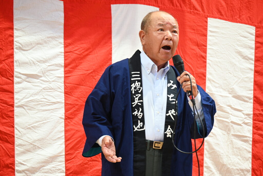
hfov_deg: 8.3
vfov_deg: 5.6
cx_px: 132
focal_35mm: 248
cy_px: 88
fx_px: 1808
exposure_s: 1/25
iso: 1250
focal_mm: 165
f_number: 5.6
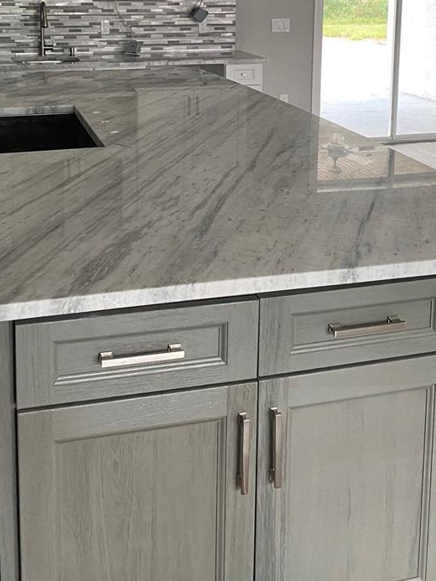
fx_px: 755
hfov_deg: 32.1
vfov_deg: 39.7
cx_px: 180
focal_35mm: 45
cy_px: 86
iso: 125
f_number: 1.8
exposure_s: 1/81
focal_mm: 4.25
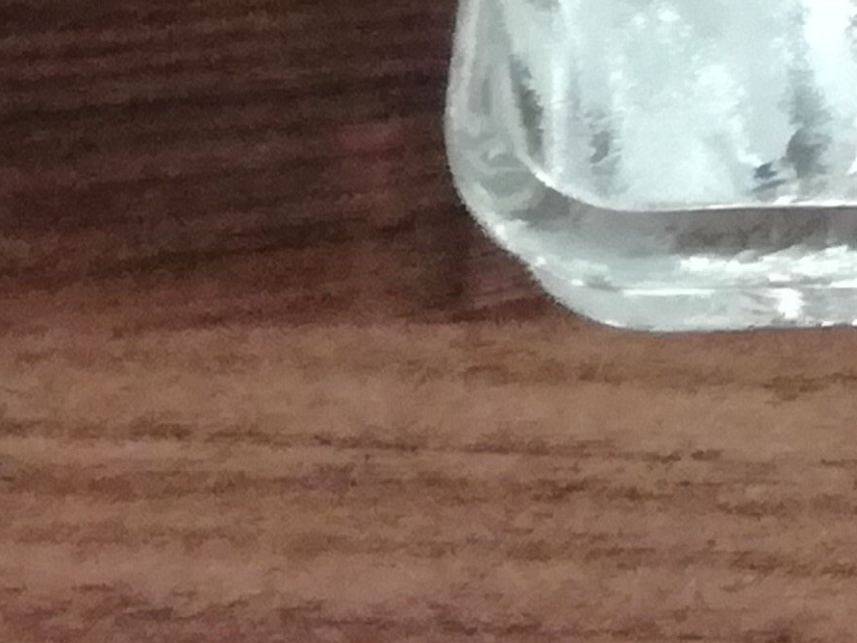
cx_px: 1557
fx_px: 3121
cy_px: -659
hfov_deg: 13.9
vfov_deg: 10.7
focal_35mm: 126
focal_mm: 3.79
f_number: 2
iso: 400
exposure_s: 1/33.3
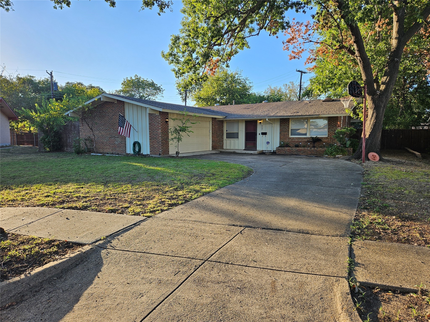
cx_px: 215
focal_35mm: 23
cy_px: 161
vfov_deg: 58.9
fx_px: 286
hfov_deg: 73.9
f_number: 1.8
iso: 25
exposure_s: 1/356
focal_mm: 5.4
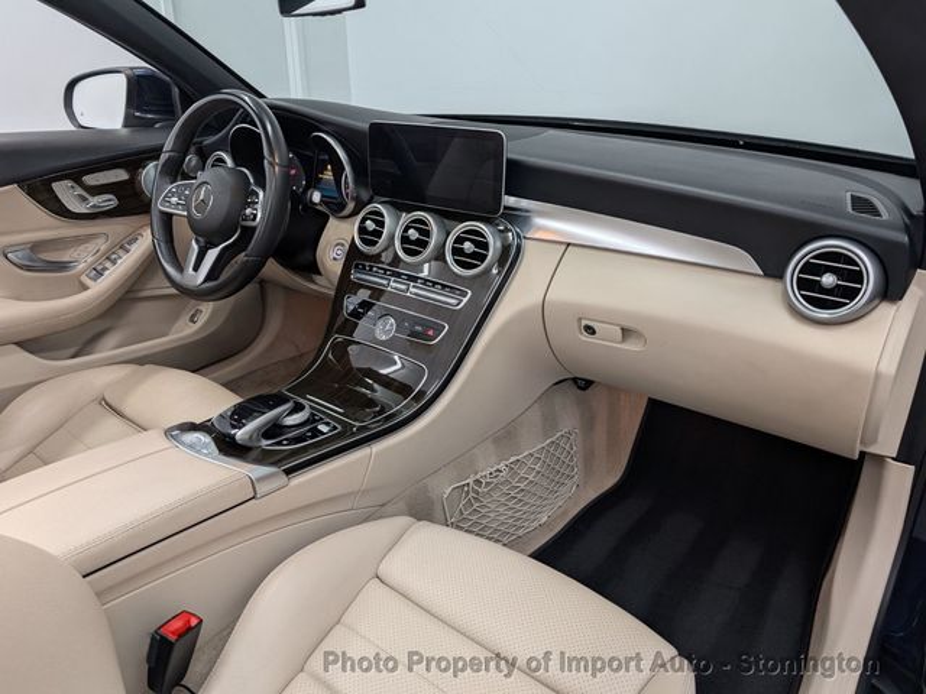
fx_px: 642
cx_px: 463
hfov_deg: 71.6
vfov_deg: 56.8
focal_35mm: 24
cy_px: 347
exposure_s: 1/120
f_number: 1.68
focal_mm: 6.9
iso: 32
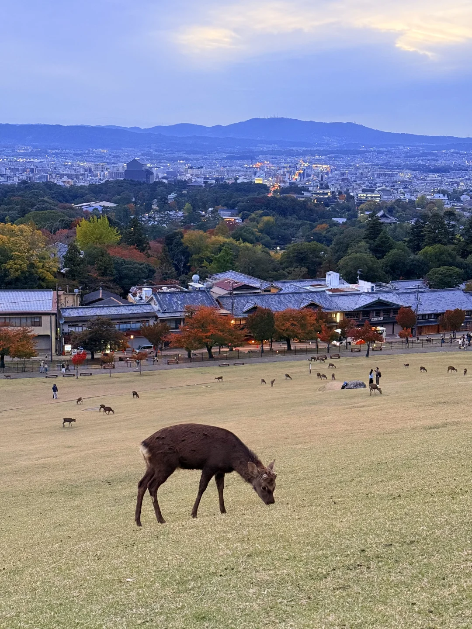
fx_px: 873
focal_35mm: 48
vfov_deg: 39.7
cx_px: 236
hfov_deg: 30.3
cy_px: 314
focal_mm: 6.76
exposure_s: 1/40
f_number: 1.78
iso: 400
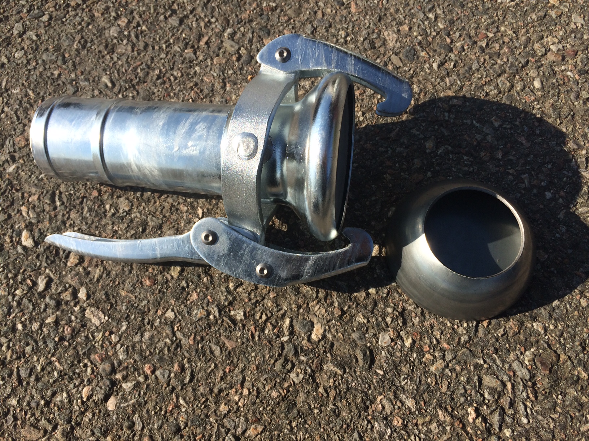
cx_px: 294
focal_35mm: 30
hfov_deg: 60.0
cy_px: 220
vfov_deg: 46.8
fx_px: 510
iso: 32
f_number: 2.2
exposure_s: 1/2564
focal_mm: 4.12
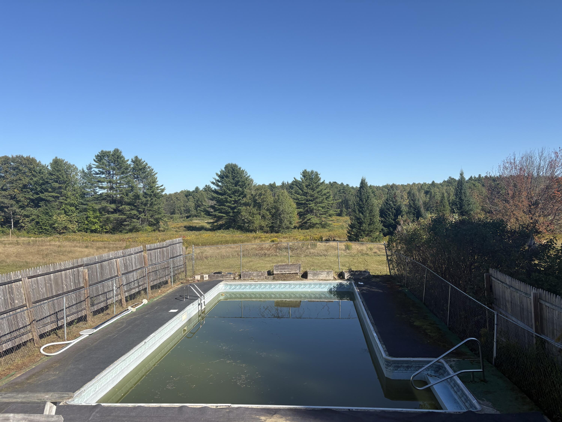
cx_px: 281
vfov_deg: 53.1
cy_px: 211
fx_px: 422
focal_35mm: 26
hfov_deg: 67.3
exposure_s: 1/3125
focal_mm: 5.96
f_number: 1.6
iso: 50
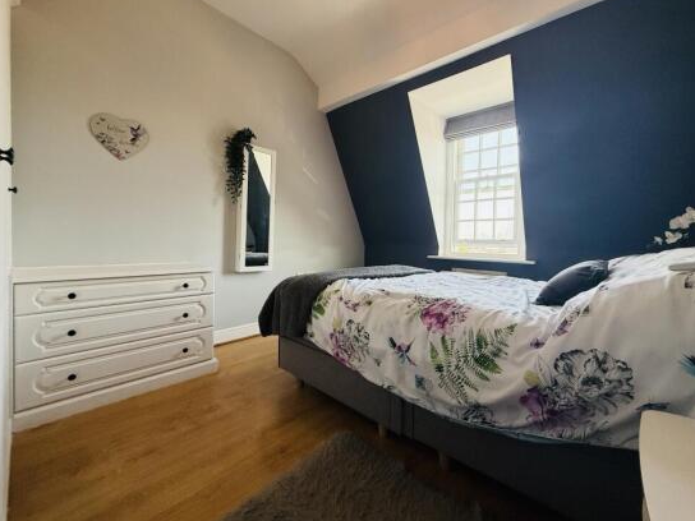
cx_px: 358
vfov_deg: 81.7
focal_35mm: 15
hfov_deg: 98.1
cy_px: 248
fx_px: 301
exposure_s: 1/99
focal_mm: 2.22
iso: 160
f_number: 2.2
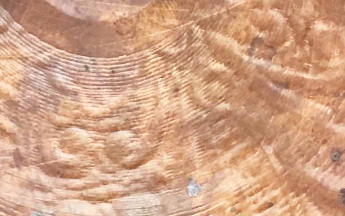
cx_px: -5
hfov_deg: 12.1
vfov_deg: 7.6
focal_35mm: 171
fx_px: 1608
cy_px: -37
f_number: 2.2
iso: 64
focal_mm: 4.15
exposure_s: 1/33
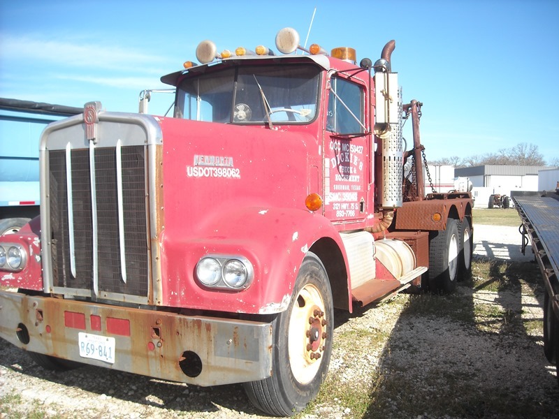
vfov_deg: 40.7
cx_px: 280
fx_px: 565
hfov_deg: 52.6
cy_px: 210
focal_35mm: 35
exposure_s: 1/148
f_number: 5.6
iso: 64
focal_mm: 5.7
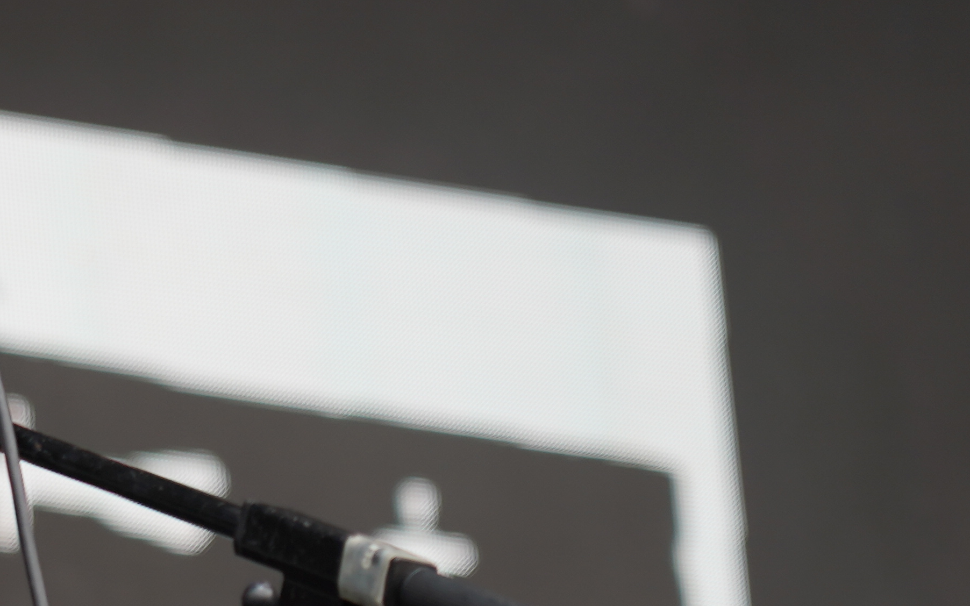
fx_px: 9410
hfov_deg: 5.9
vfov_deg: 3.7
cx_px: -311
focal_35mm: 356
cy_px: 990
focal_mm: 105
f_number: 4
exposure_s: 1/160
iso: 125
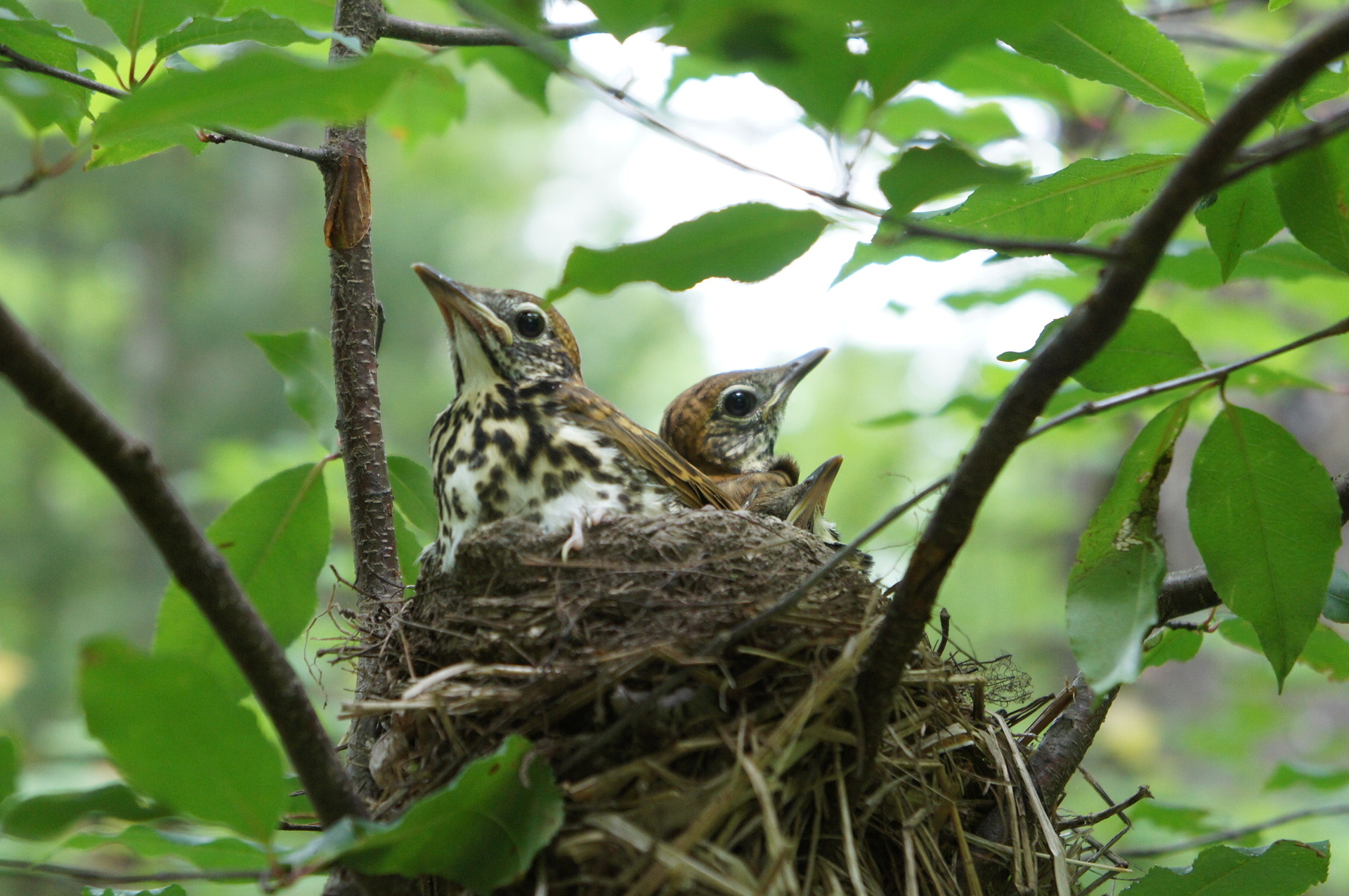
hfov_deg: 24.6
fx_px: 3088
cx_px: 674
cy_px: 448
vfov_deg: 16.5
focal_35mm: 82
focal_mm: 55
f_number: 5.6
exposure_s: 1/60
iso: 1600
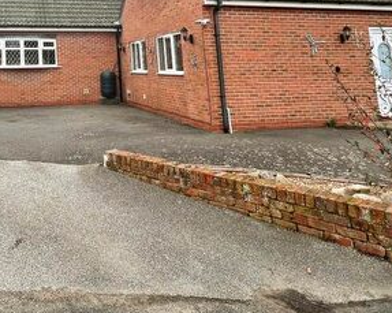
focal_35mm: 31
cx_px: 126
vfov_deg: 39.2
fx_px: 359
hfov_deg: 55.8
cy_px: -25
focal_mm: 1.57
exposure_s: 1/266
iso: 32
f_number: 1.8
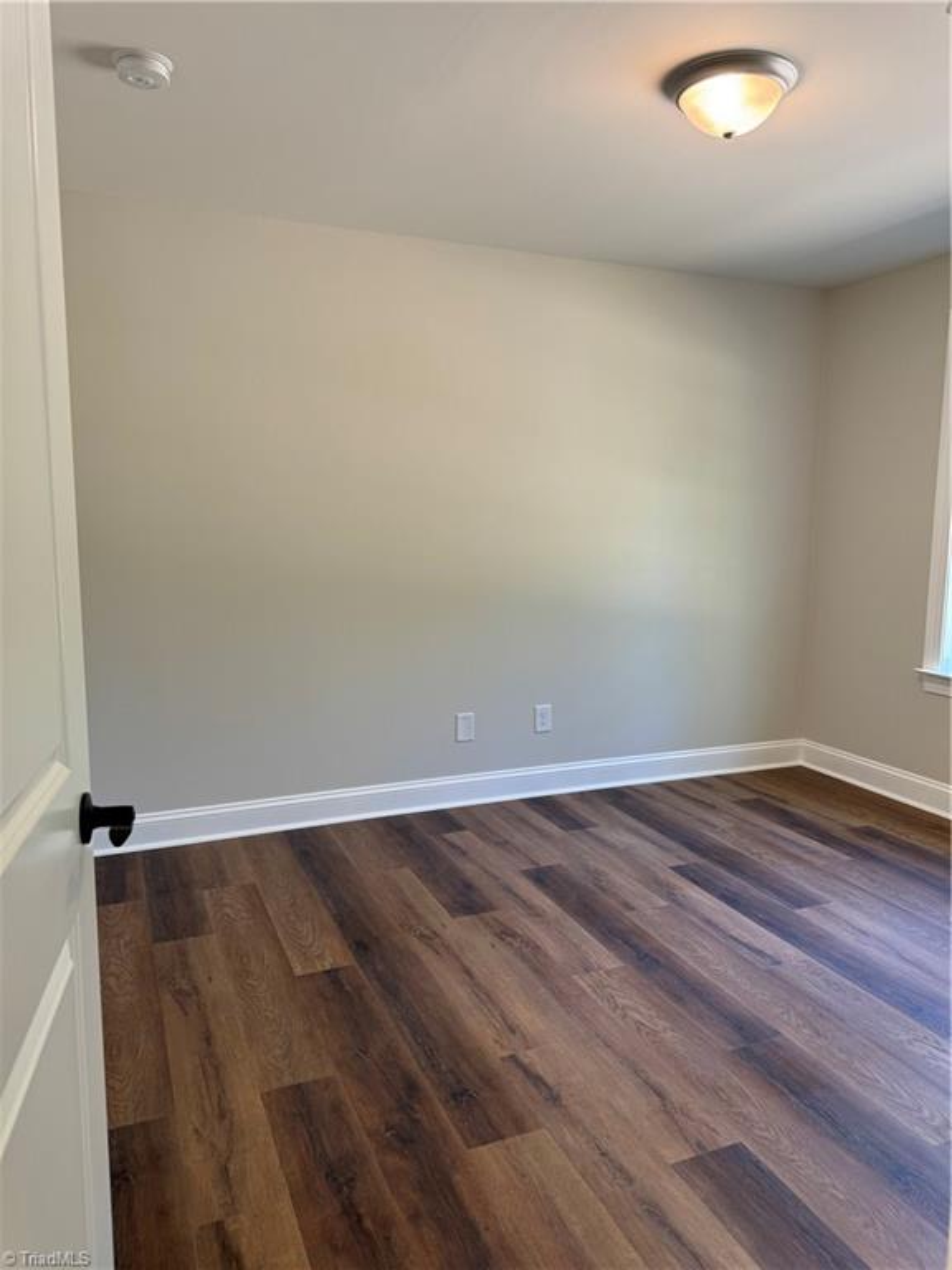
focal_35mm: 24
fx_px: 880
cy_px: 635
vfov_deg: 71.6
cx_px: 476
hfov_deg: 56.8
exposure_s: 1/120
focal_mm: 6.86
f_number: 1.78
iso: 100
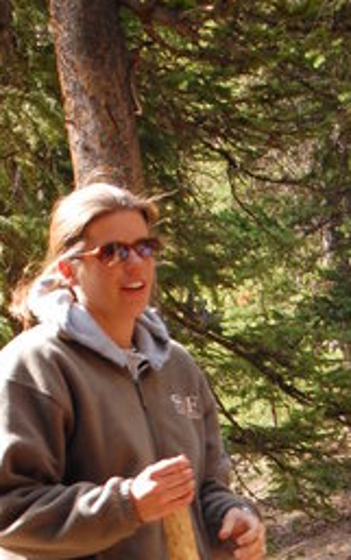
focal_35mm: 209
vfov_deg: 9.9
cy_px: 682
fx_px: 3198
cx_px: 296
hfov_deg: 6.3
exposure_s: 1/160
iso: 400
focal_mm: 55
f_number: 6.3
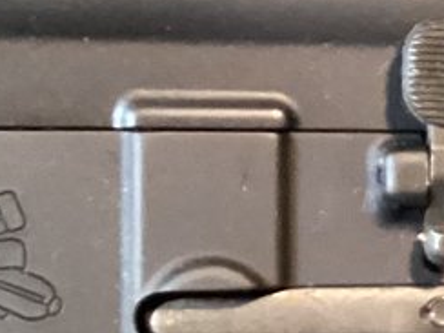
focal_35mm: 192
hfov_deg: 9.0
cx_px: 1151
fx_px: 2463
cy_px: 207
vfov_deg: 7.7
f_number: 2.4
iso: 640
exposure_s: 1/30
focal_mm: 3.3
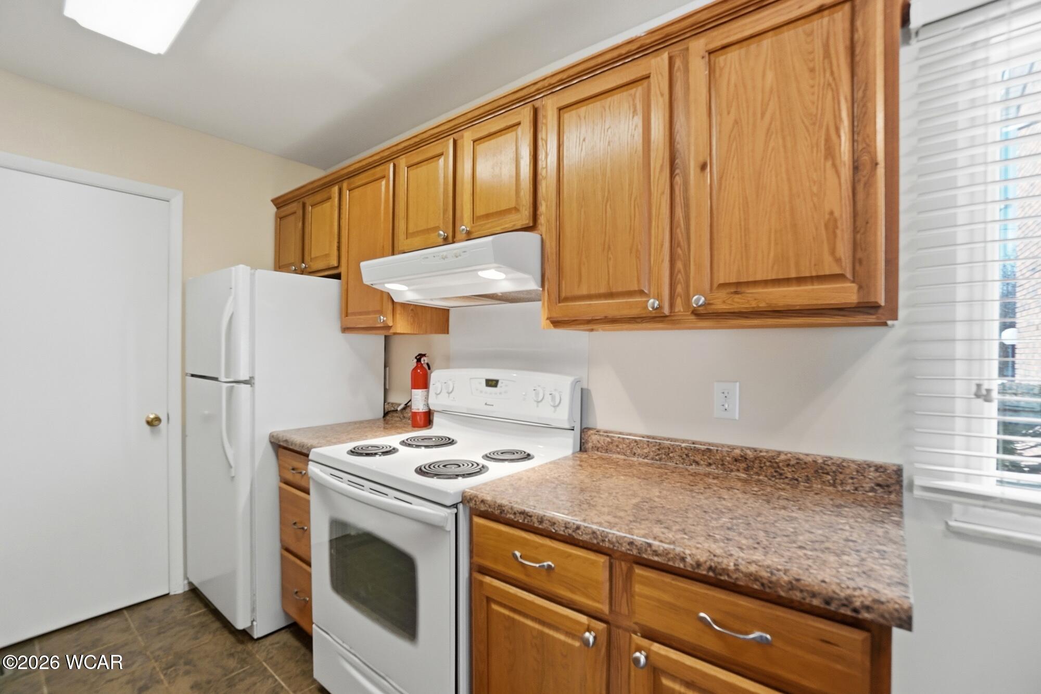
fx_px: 434
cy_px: 347
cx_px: 520
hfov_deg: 100.4
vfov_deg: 77.3
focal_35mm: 15
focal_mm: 10
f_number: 5.6
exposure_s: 1/200
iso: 125
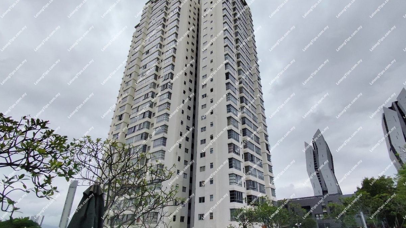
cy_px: 111
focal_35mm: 18
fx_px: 194
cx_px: 206
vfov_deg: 61.0
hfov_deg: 92.7
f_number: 2.2
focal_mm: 1.65
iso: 50
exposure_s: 1/1827
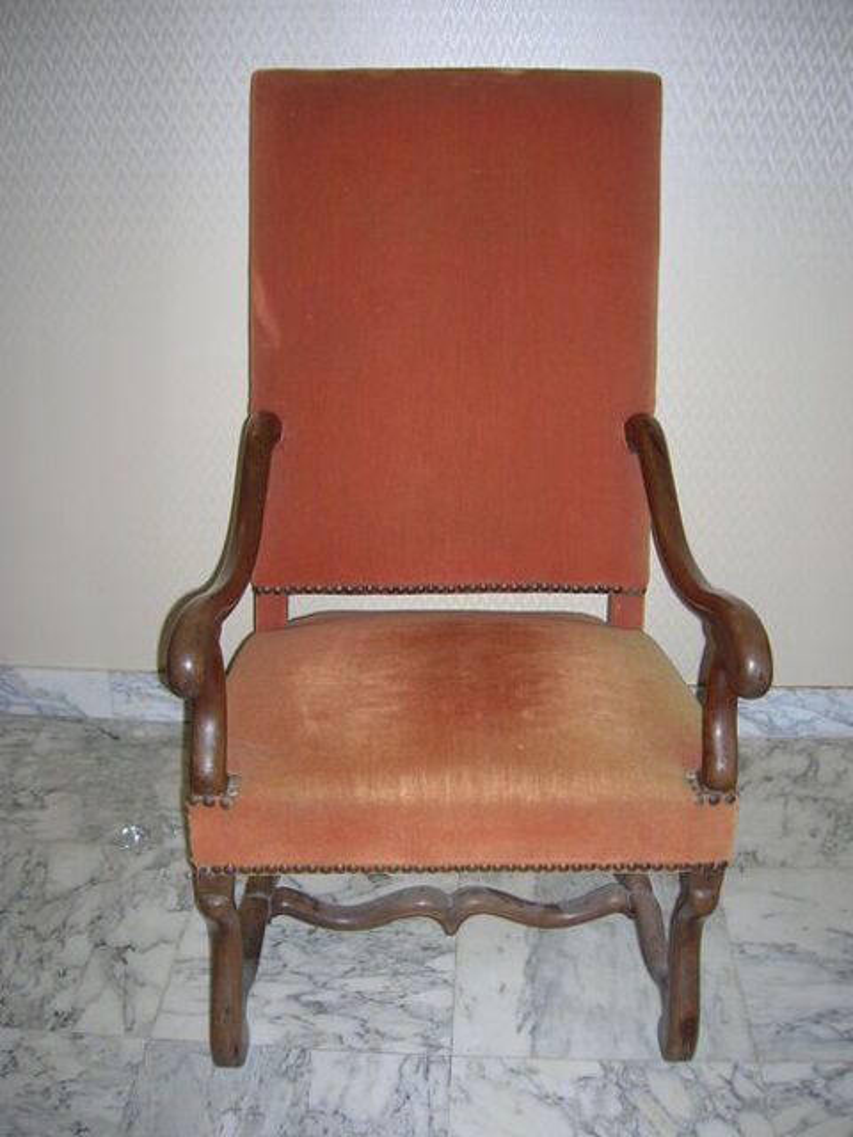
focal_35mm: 34
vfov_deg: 54.0
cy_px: 568
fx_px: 1117
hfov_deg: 41.8
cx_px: 426
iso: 66
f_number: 2.9
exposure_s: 1/60.1
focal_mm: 5.7
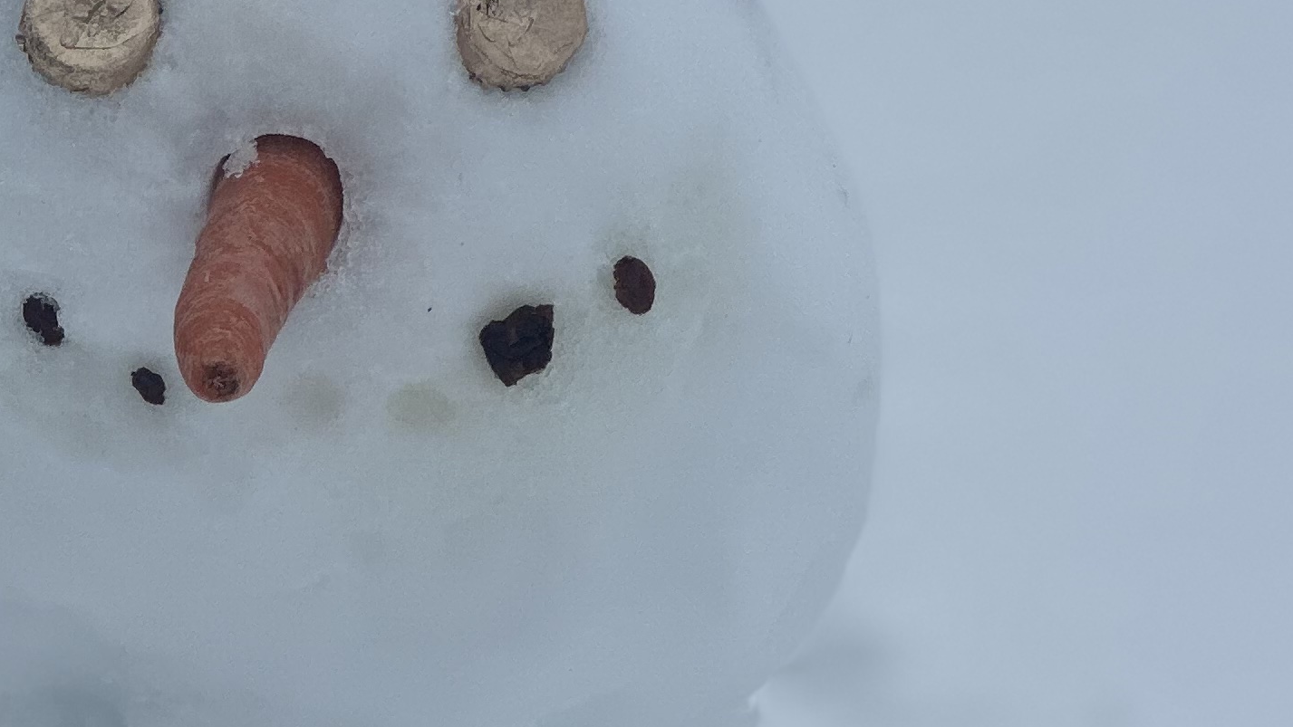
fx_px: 8126
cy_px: 819
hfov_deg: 9.1
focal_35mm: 237
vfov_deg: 5.1
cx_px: 179
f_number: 2.8
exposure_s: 1/742
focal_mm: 9
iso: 32
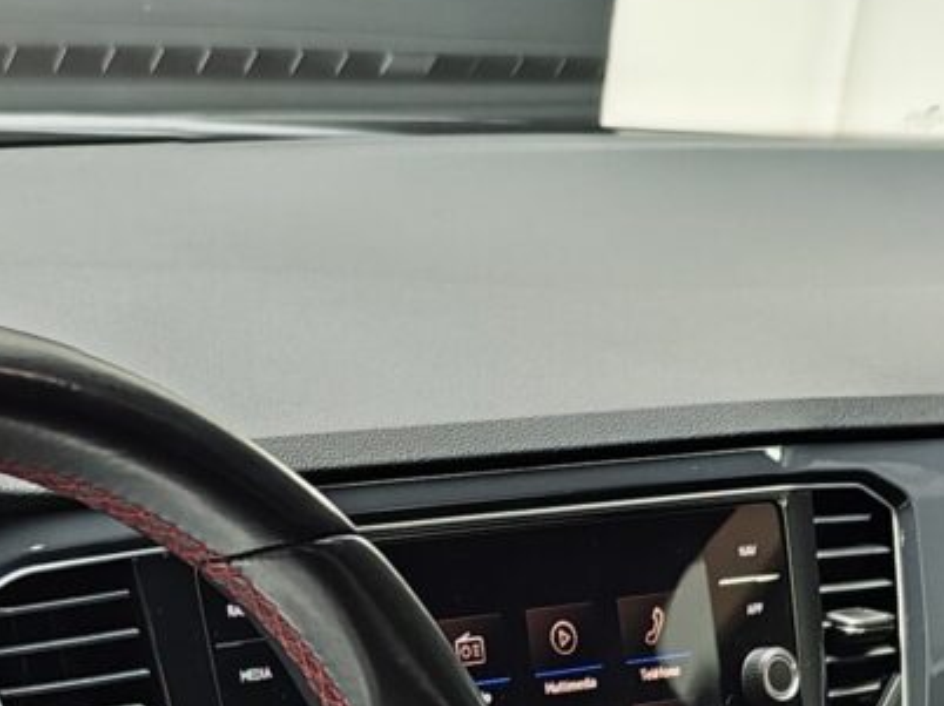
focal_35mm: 103
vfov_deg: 12.6
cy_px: 1398
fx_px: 2807
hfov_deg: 18.9
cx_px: 178
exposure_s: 1/33.3
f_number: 1.69
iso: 4347
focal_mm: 7.01
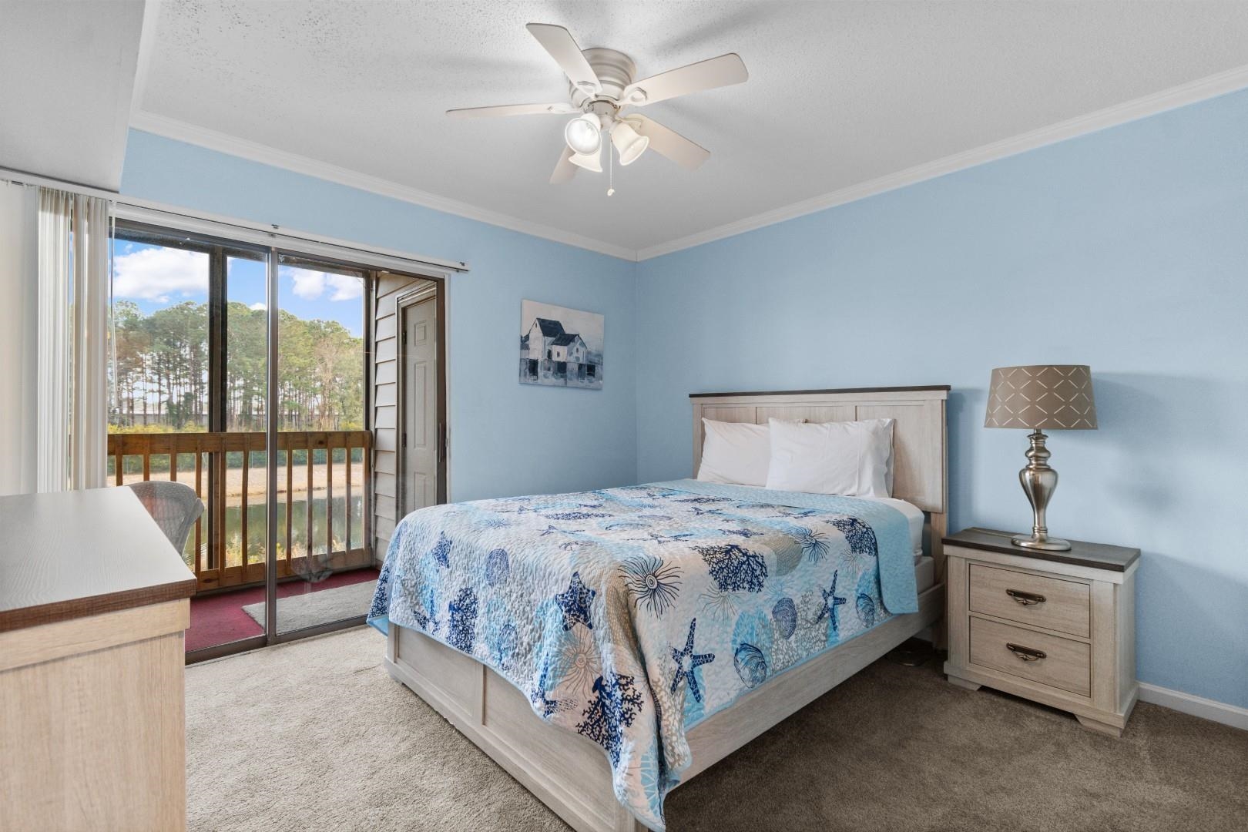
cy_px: 416
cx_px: 624
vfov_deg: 77.3
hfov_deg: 100.4
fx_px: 520
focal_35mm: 15
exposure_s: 1/10
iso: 100
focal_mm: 10
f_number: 4.5
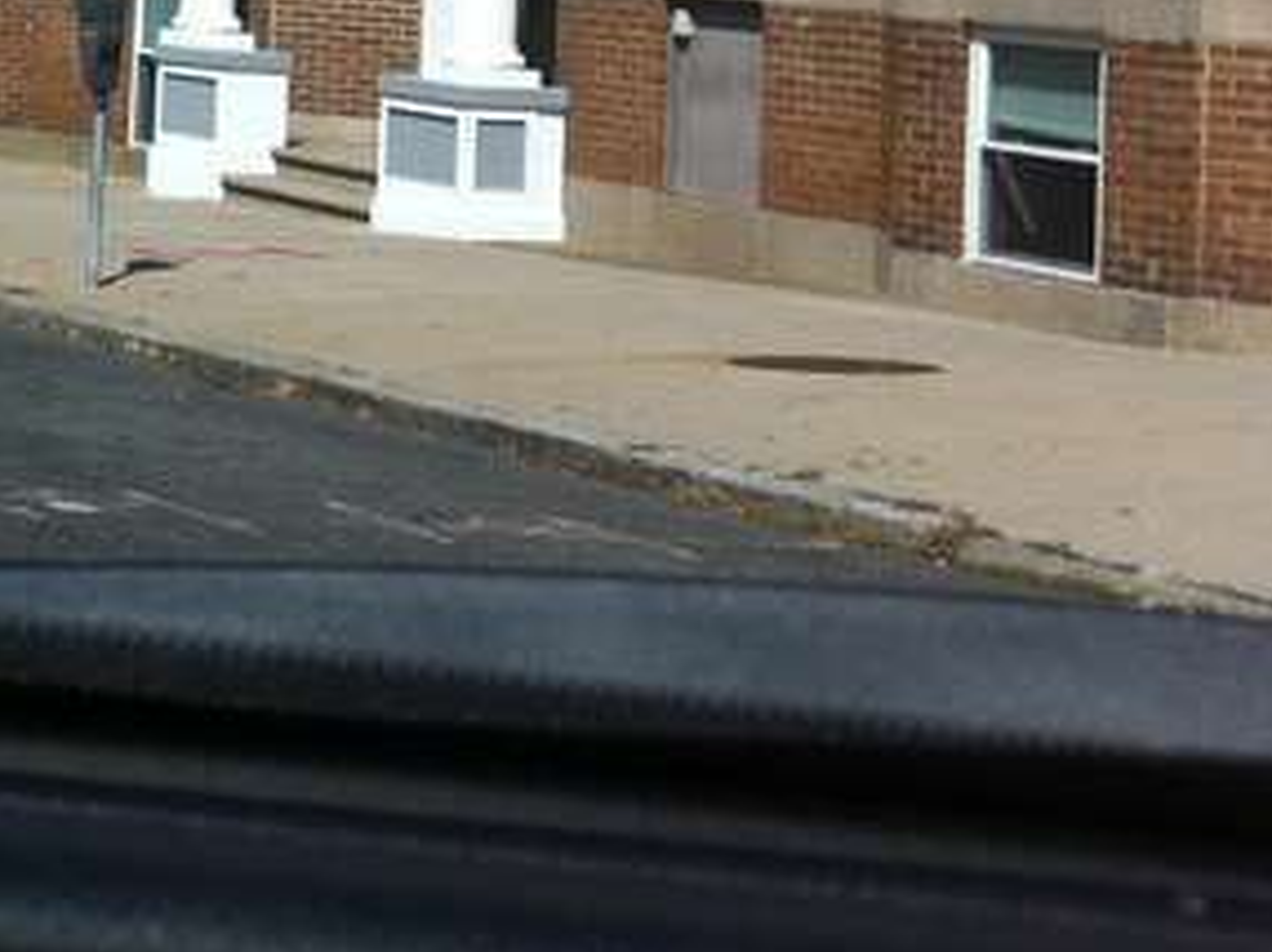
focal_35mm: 98
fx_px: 3598
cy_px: -262
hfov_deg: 18.6
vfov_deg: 14.5
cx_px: -400
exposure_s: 1/1207
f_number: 2.8
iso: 80
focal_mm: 3.85
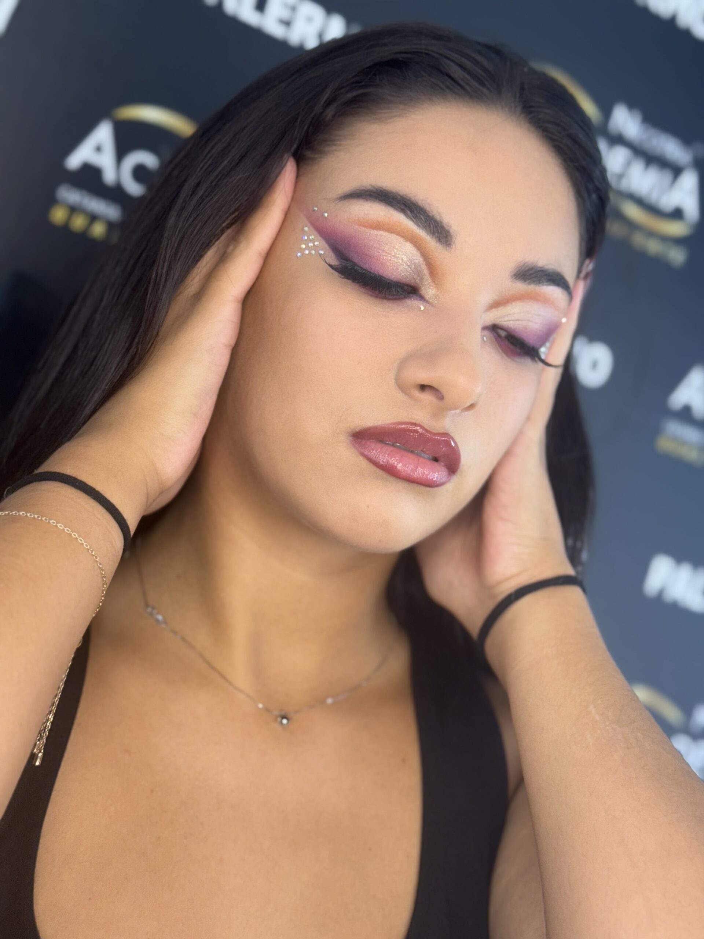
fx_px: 1302
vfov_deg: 39.7
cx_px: 352
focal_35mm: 48
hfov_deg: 30.3
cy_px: 470
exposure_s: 1/153
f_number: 1.78
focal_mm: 6.76
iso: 50
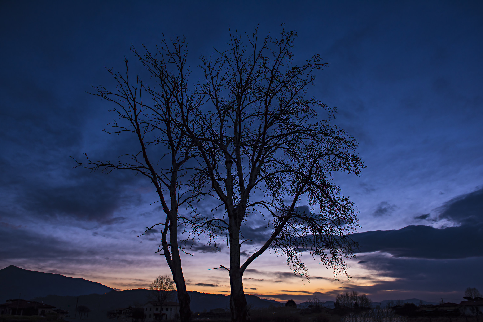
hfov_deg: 71.5
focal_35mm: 25
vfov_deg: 51.3
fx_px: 335
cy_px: 162
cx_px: 247
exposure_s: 1/25
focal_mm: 24
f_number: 5
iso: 250
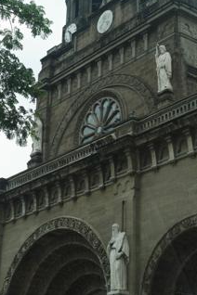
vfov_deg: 25.3
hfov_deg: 17.1
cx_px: 85
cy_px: 107
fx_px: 657
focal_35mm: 80
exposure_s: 1/1900
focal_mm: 35
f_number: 4
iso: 800
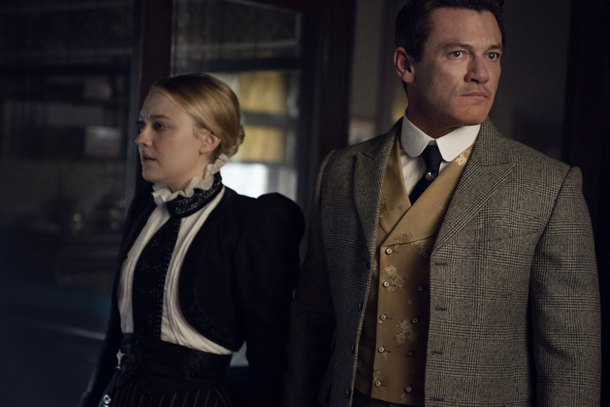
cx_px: 305
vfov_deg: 19.5
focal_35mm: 70
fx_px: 1186
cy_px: 204
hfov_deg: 28.8
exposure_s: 1/100
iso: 3200
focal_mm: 70
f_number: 2.8
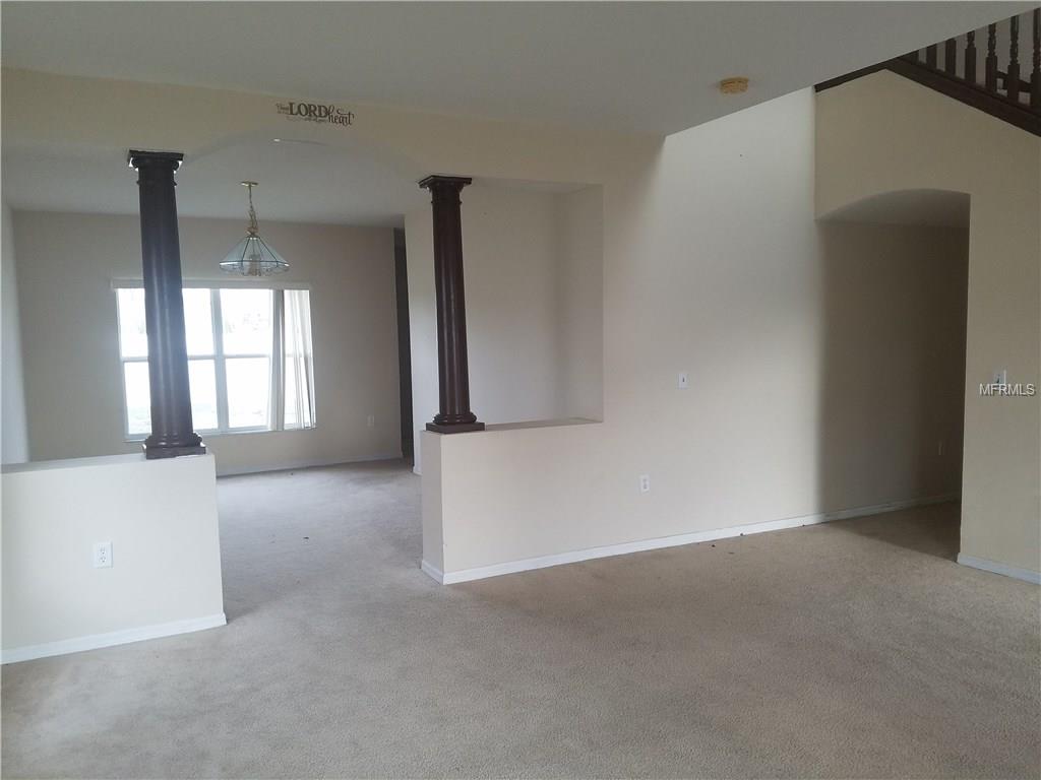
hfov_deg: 67.3
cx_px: 520
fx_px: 782
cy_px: 390
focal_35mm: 26
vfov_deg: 53.1
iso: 100
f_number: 1.7
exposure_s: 1/120
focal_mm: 4.2
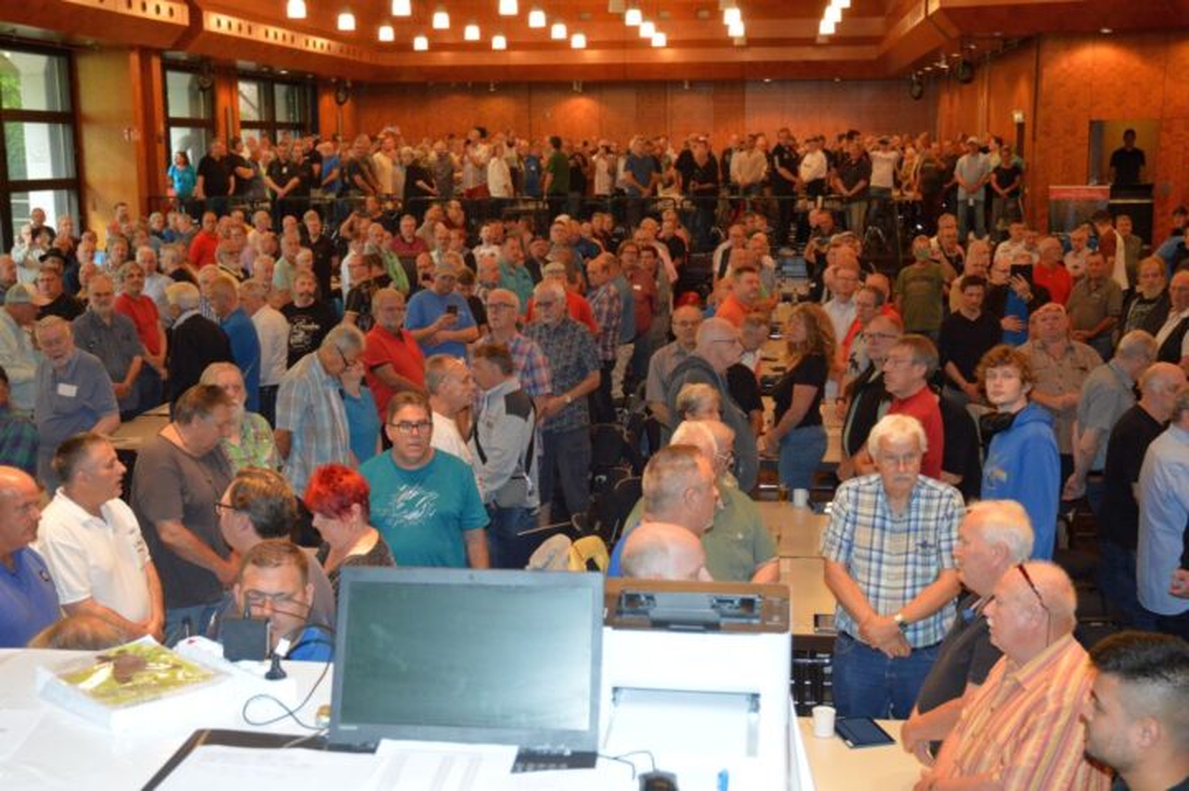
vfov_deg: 30.8
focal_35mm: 44
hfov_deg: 45.0
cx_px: 594
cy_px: 396
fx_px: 1436
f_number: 3.8
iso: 1600
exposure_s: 1/60
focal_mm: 29
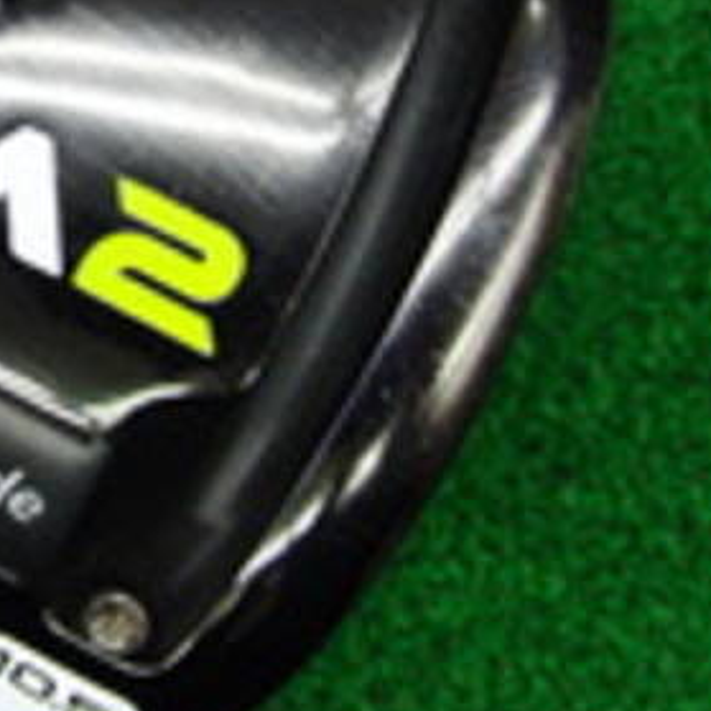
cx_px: 15
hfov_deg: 22.3
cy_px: 133
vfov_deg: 22.7
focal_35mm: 75
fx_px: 1743
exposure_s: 1/60
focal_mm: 6.42
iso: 400
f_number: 3.6
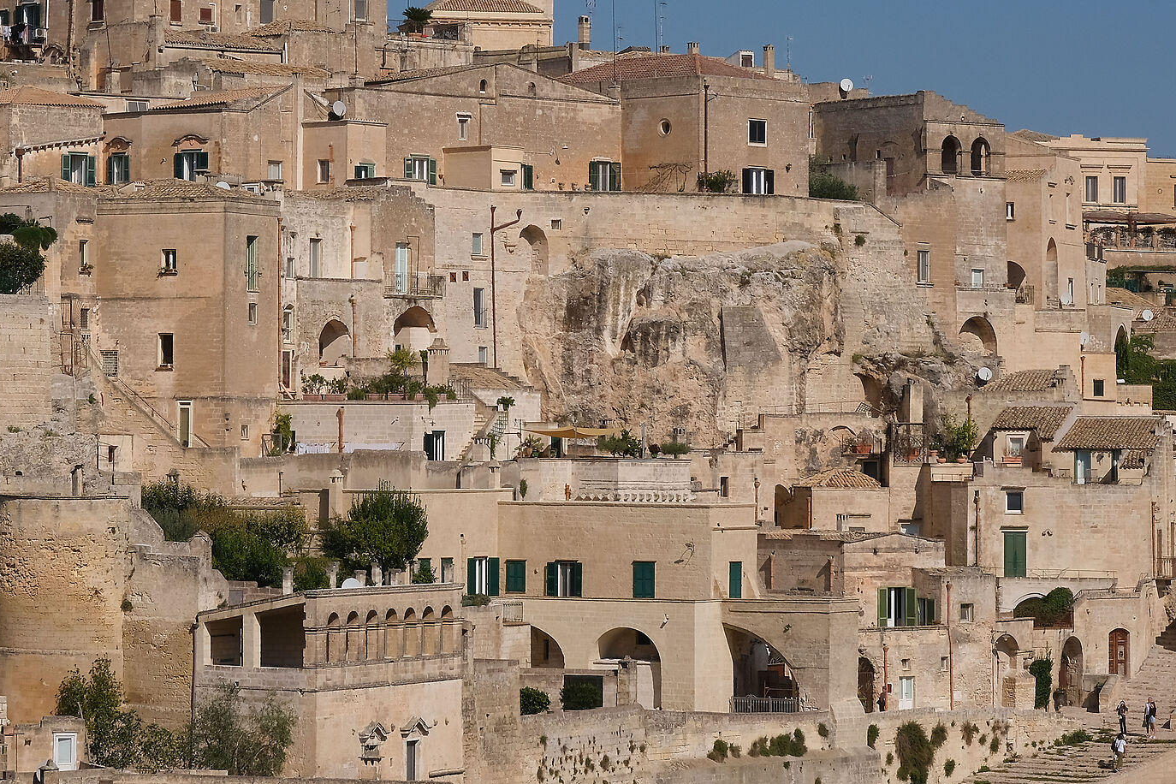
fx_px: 4508
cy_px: 192
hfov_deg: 14.8
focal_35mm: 138
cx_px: 416
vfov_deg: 9.9
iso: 160
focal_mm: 52.4
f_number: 11
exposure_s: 1/400
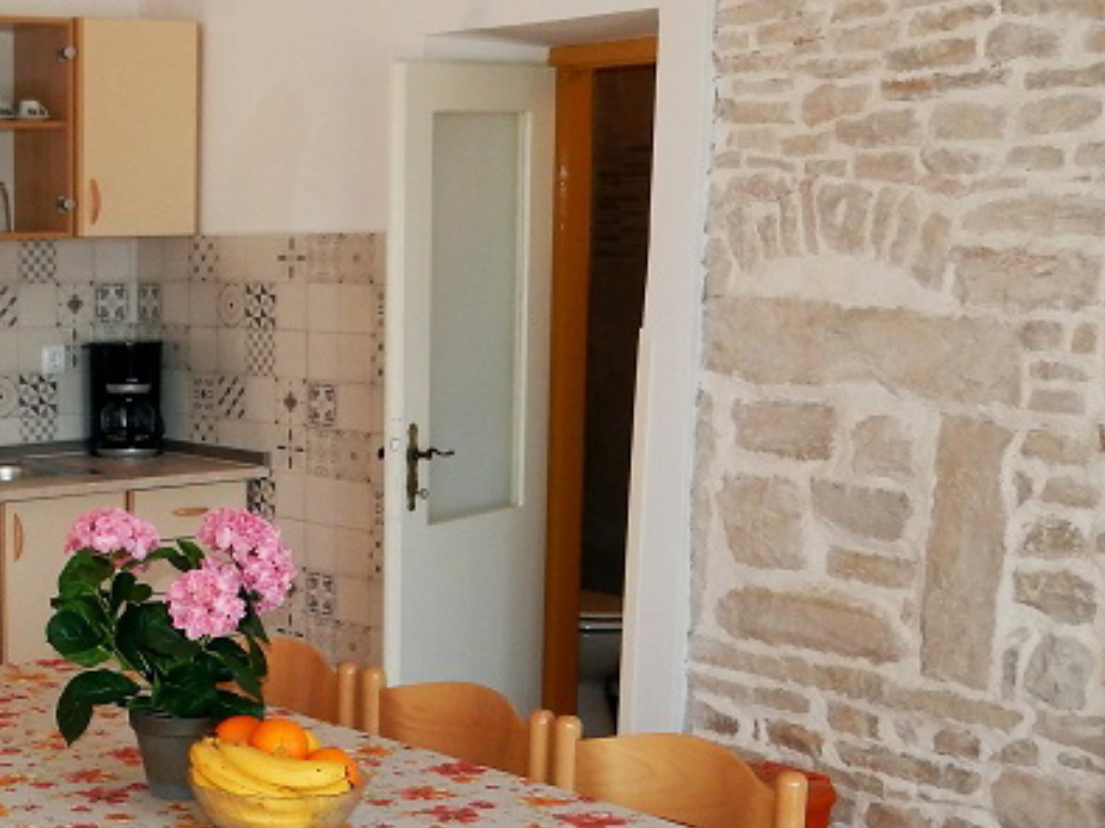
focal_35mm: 65
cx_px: -76
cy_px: 648
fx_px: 2074
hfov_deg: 27.6
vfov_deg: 22.3
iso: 125
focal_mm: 4.5
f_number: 3.4
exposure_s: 1/100
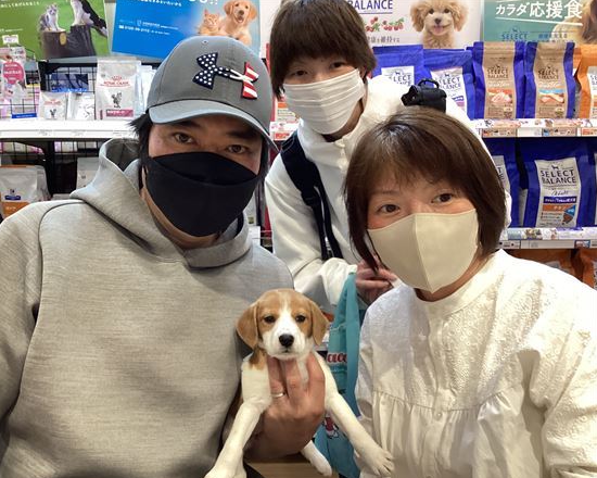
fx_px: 583
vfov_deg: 44.5
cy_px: 241
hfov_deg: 54.2
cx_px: 274
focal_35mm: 33
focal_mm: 3.3
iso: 200
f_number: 2.4
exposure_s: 1/50
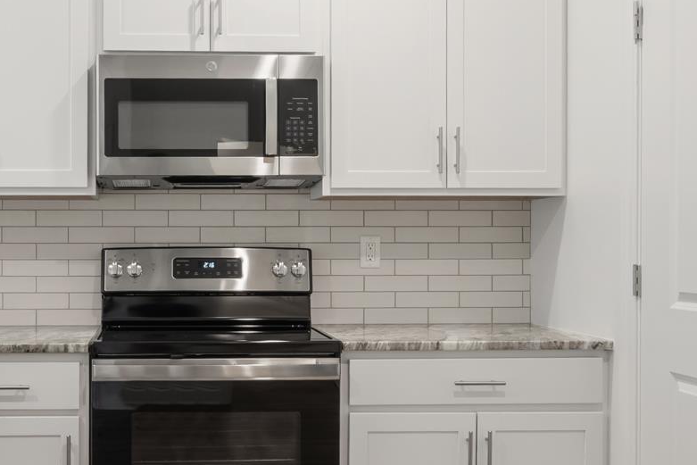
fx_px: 929
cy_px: 268
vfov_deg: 28.0
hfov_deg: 40.1
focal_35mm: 48
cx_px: 186
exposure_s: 1/1.25
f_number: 9
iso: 200
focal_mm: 10
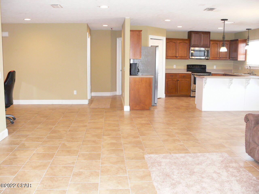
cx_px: 130
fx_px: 262
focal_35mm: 35
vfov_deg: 40.7
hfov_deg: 52.6
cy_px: 97
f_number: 2.8
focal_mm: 7.4
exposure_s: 1/30
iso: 250
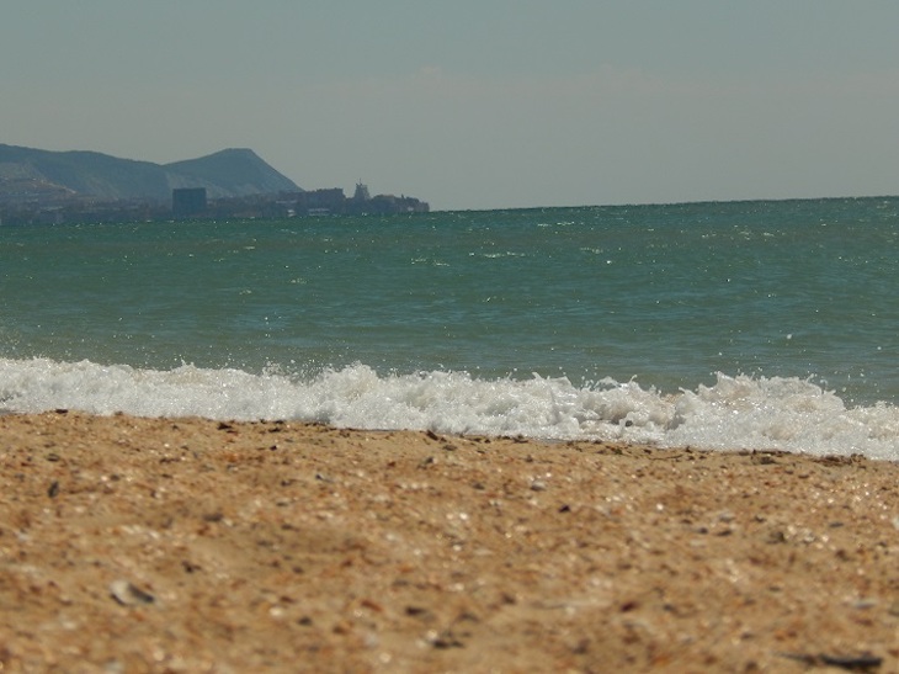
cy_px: 337
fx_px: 5426
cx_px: 450
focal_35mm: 209
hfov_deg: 9.5
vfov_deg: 7.1
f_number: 10.9
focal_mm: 37.1
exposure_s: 1/500
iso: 125
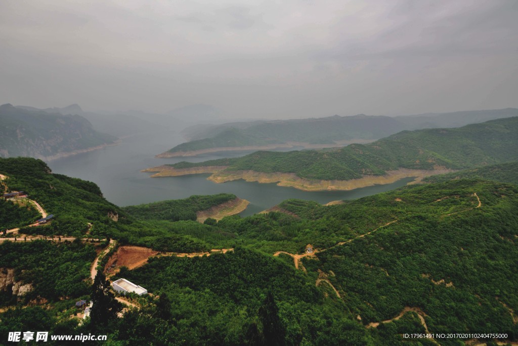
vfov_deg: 57.2
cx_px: 259
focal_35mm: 22
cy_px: 173
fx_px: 317
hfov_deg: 78.6
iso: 100
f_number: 5.6
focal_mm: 22
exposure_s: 1/125
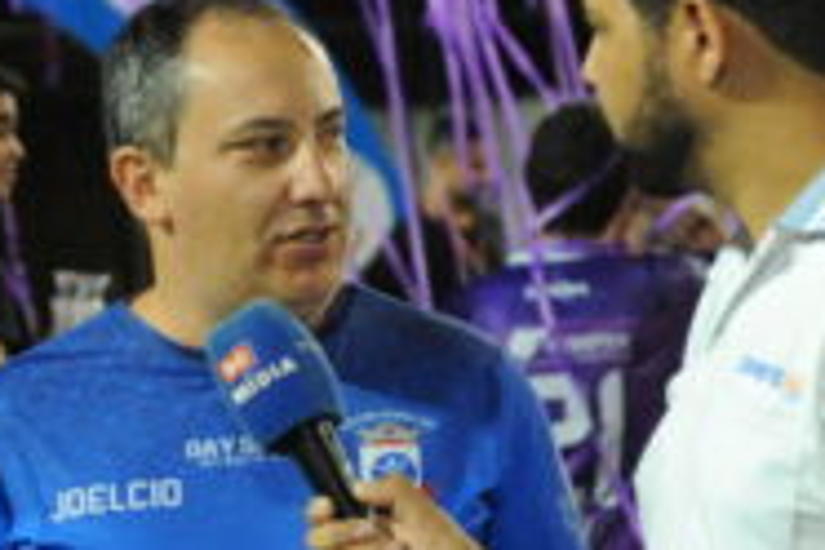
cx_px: 237
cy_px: 359
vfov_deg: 8.7
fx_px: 3598
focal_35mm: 157
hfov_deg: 13.1
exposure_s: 1/250
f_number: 3.2
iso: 5000
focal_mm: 50
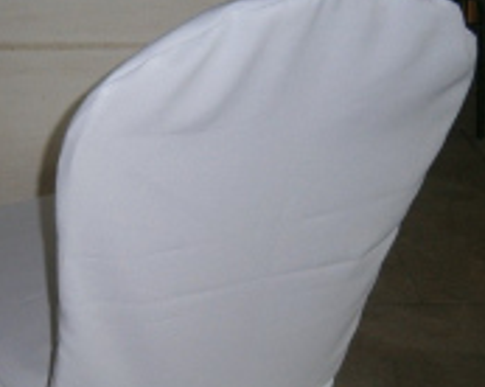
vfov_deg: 21.4
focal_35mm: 70
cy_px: 334
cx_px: 154
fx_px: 1004
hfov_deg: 27.0
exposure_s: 1/30
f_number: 2.9
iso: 125
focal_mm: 5.5
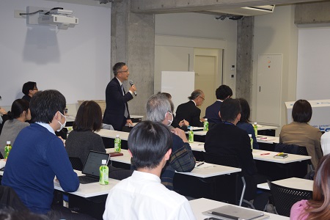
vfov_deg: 21.6
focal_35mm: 63
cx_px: 165
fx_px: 577
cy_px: 110
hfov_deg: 31.9
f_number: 5
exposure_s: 1/100
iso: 800
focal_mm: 42
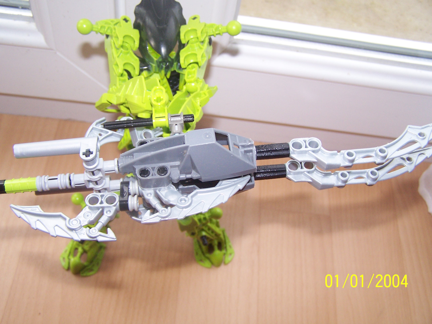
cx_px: 216
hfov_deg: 49.0
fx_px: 474
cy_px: 162
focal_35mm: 38
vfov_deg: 37.7
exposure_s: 1/250
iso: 140
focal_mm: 6.3
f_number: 2.8
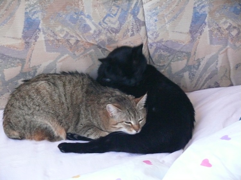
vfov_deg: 14.9
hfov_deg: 19.8
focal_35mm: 99
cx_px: 120
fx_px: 689
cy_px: 90
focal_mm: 21
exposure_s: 1/25
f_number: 3.2
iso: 800
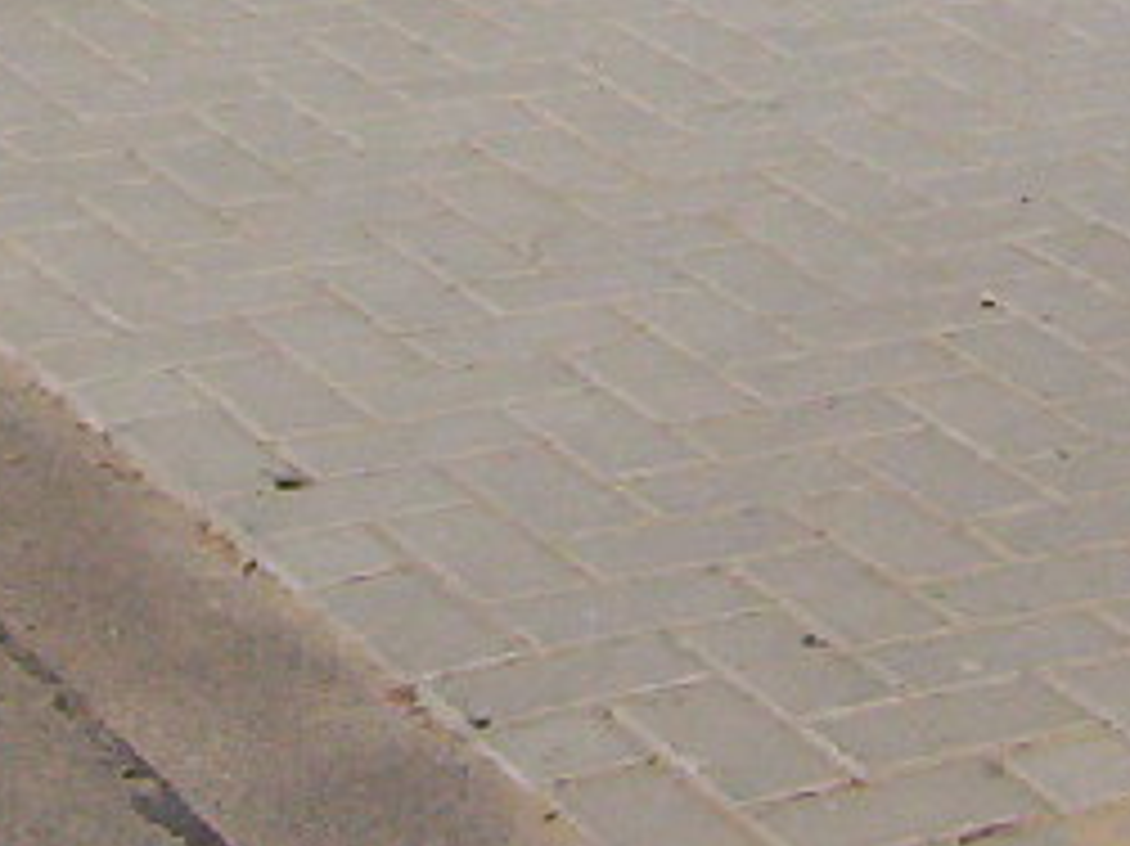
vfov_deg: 8.3
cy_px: -860
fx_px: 5547
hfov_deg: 11.6
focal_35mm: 170
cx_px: 581
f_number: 5.24
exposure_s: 1/793
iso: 100
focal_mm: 5.54
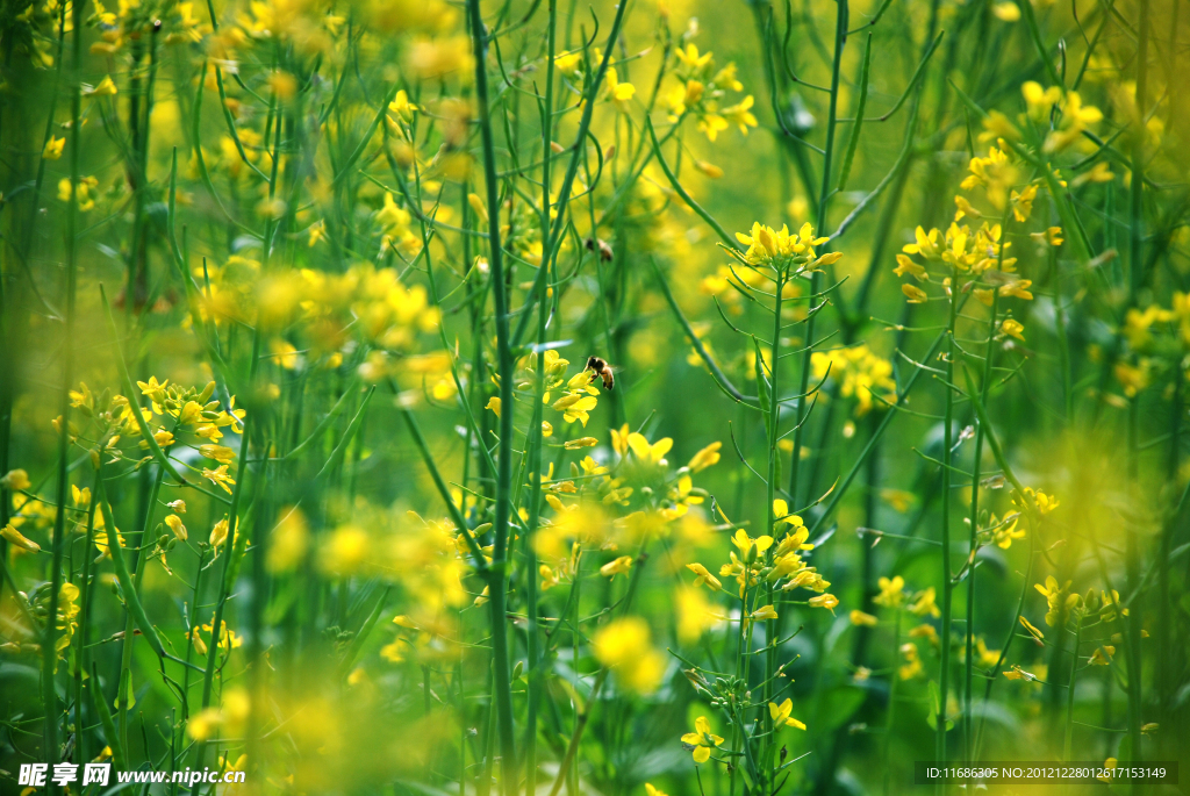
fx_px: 6700
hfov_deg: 10.1
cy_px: 398
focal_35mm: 202
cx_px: 595
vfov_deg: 6.8
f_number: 5.6
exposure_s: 1/640
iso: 100
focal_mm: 135
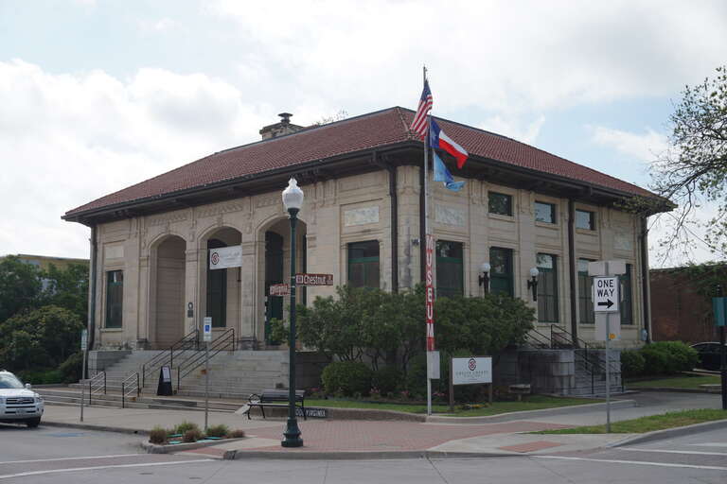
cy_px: 242
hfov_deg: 46.4
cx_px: 364
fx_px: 848
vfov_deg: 31.9
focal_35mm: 42
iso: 100
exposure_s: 1/200
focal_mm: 28
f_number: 9
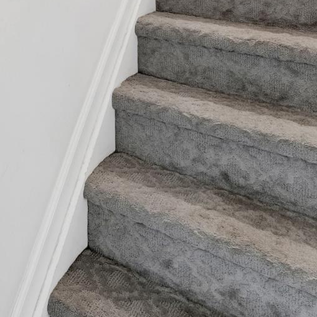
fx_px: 425
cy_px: -81
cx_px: -60
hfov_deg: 33.6
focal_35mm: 41
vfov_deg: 32.4
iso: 100
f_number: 8
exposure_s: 3
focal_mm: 8
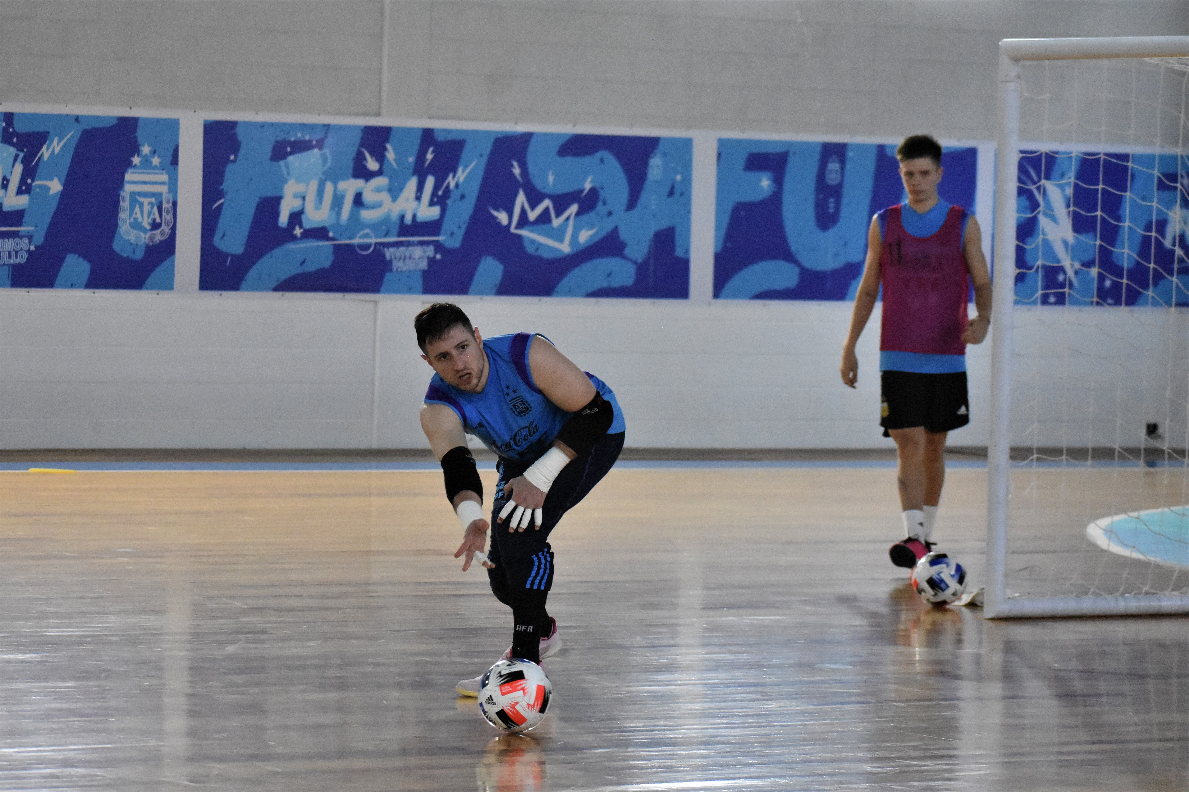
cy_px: 396
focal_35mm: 129
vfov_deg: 10.6
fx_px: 4260
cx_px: 594
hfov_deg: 15.9
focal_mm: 86
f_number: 4.8
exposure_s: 1/640
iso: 5000
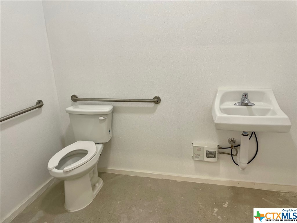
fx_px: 223
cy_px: 112
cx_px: 148
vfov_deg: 53.1
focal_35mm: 26
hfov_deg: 67.3
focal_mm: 4.2
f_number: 1.6
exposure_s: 1/120
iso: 125
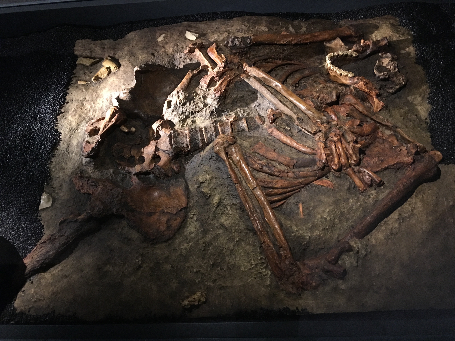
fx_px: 381
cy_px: 170
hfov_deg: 61.7
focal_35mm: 29
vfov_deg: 48.2
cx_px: 228
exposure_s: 1/4
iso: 80
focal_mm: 4.15
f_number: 2.2
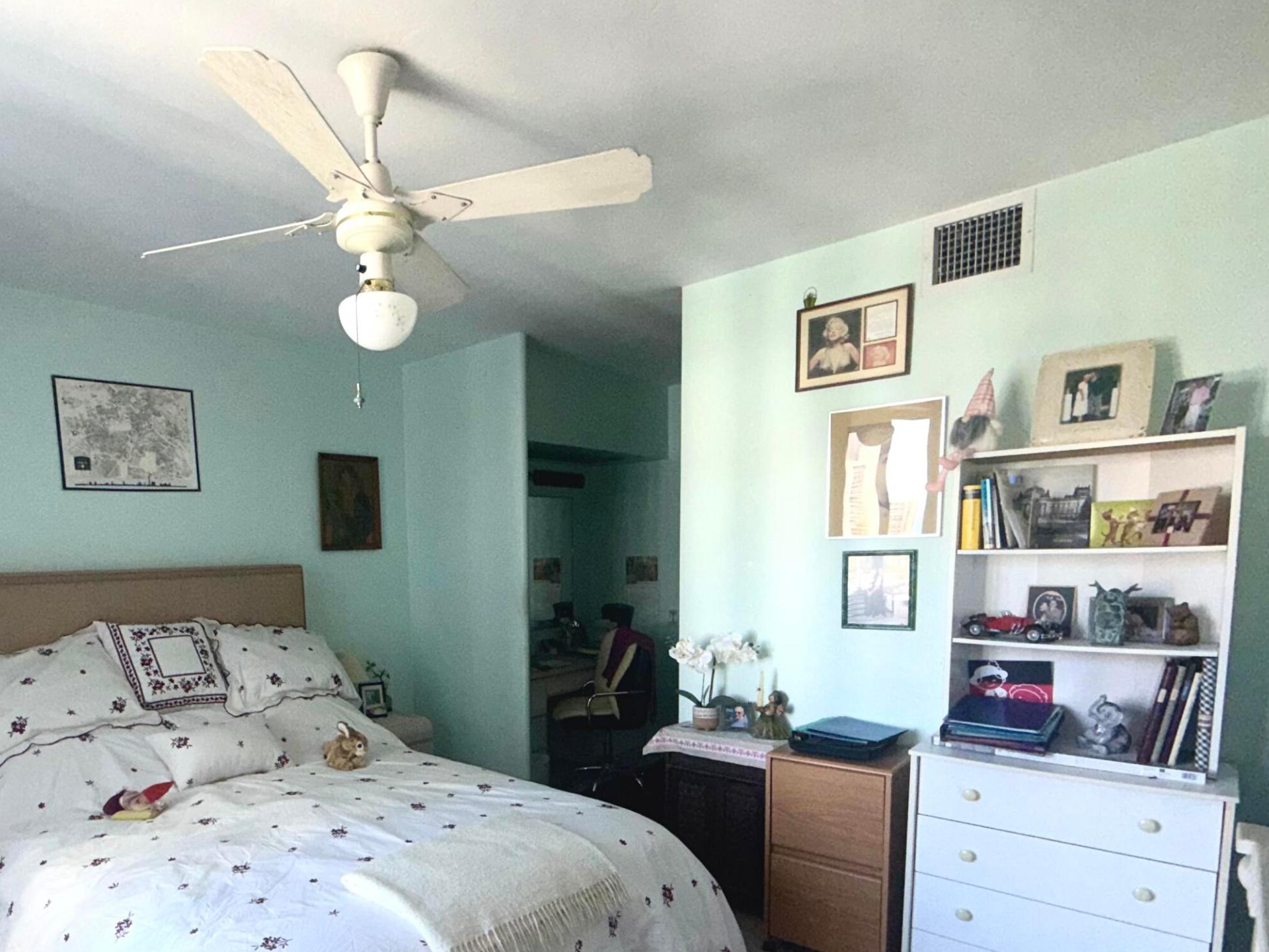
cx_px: 436
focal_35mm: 21
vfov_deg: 61.9
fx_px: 770
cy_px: 637
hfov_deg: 76.8
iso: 80
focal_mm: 2.22
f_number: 2.2
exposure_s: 1/121
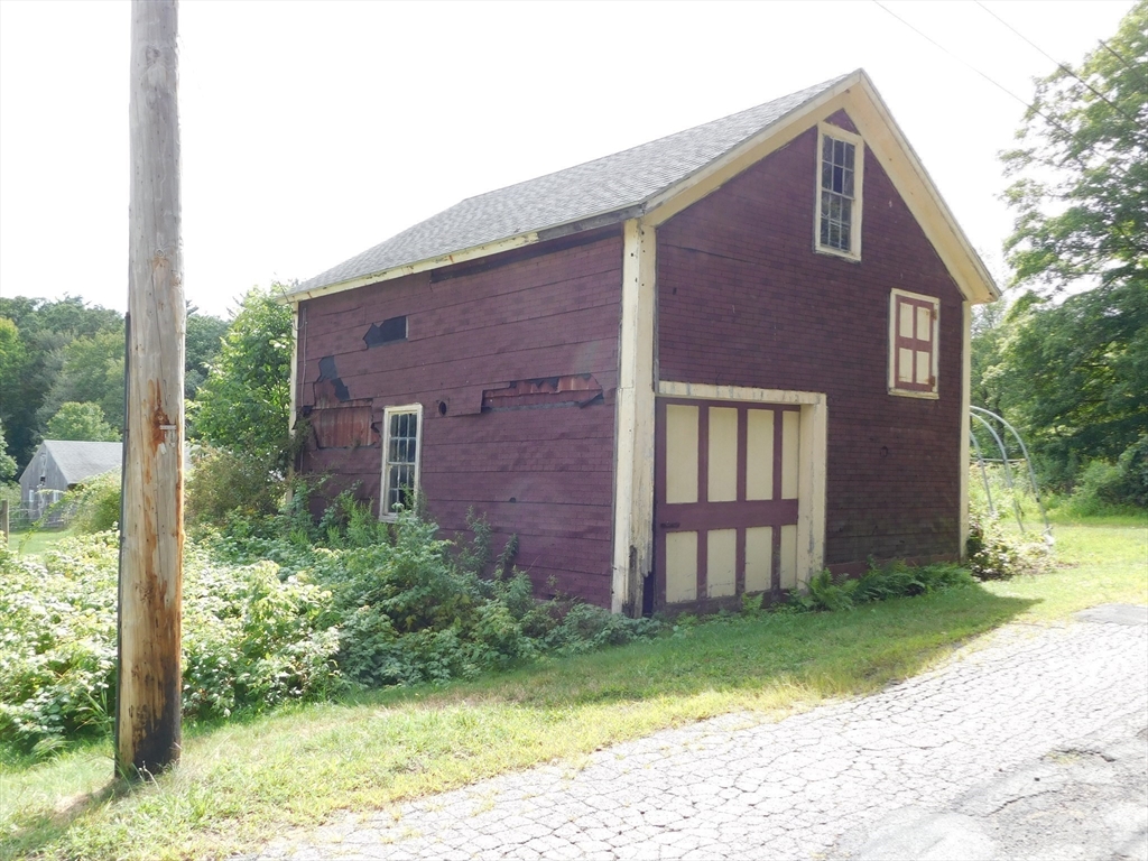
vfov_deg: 46.8
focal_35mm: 30
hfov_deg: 60.0
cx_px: 574
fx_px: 995
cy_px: 430
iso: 125
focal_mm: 5.3
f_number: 3.2
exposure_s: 1/400
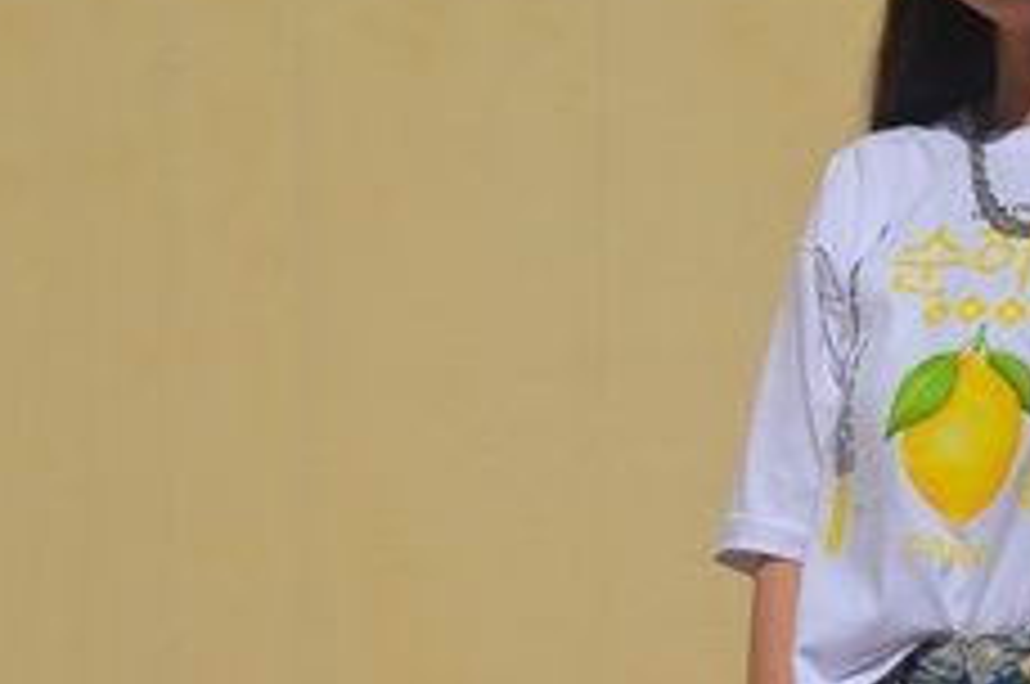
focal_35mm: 118
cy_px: 241
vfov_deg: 11.6
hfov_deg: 17.2
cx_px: 877
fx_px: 3368
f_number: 10
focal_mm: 45
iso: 100
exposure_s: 1/400
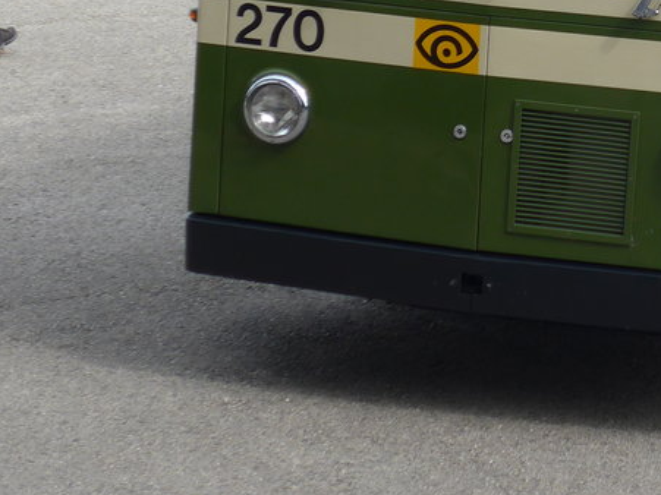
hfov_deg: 12.3
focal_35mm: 157
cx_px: 808
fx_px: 2997
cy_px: -97
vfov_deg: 9.3
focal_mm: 12
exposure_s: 1/500
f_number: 3.5
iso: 80
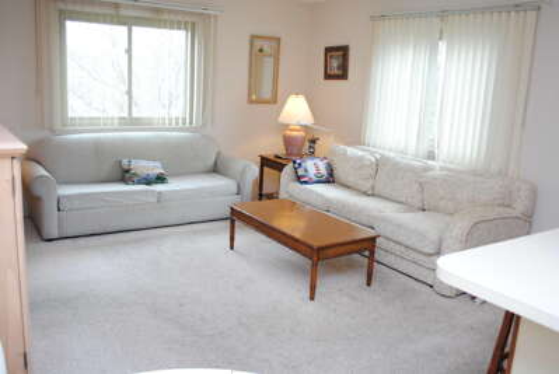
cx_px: 280
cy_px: 187
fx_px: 513
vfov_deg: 40.1
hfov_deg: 57.2
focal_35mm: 33
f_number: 3.8
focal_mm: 22
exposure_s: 1/40
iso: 200
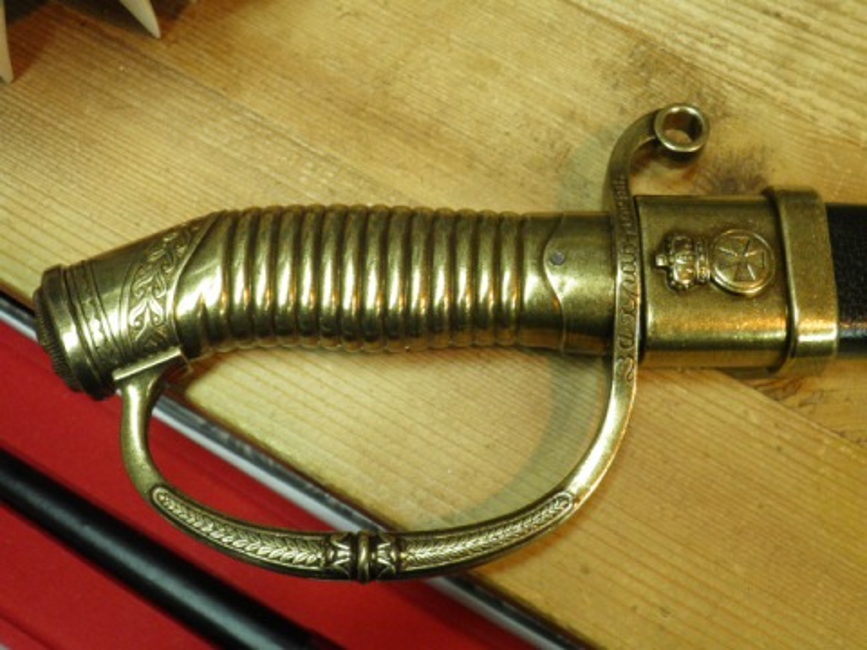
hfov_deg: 45.8
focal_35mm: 41
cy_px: 325
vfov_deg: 35.1
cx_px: 434
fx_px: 1027
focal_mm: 7.3
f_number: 3.9
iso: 200
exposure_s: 1/15
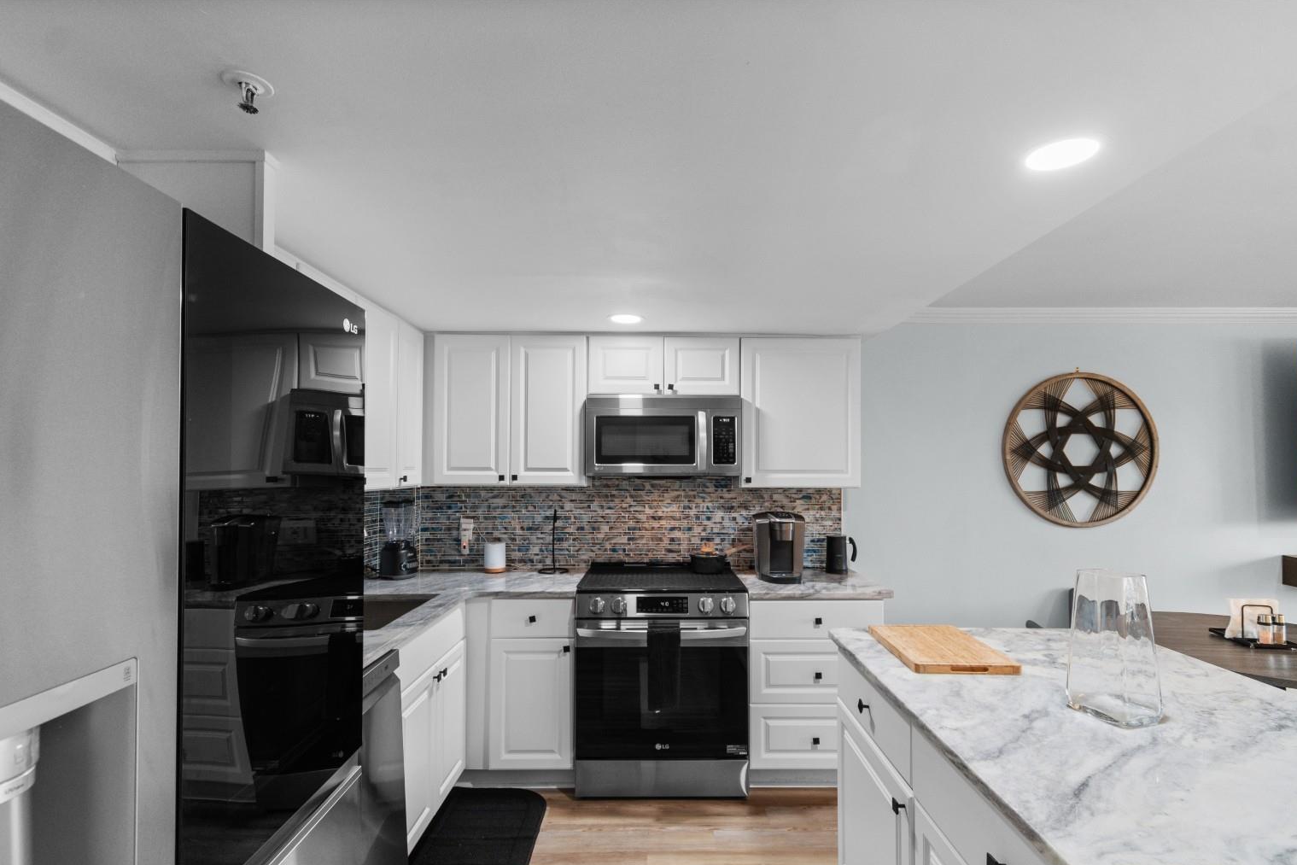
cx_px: 657
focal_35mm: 16
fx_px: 576
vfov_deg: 73.7
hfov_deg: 96.7
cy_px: 459
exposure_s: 1/8
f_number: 4.5
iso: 100
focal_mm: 10
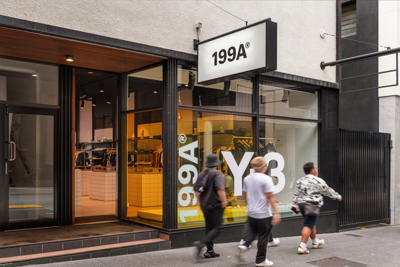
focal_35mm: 38
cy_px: 134
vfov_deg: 35.1
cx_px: 200
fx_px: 422
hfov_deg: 50.7
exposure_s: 1/20
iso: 400
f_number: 14
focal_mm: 38
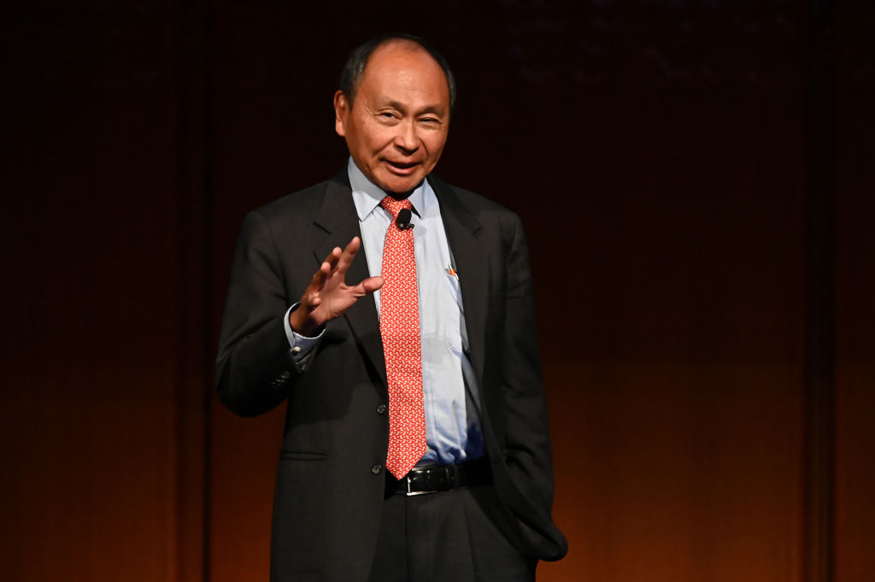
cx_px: 438
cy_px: 291
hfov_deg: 12.1
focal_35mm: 170
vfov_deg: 8.1
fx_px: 4129
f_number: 7.1
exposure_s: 1/160
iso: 8000
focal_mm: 170
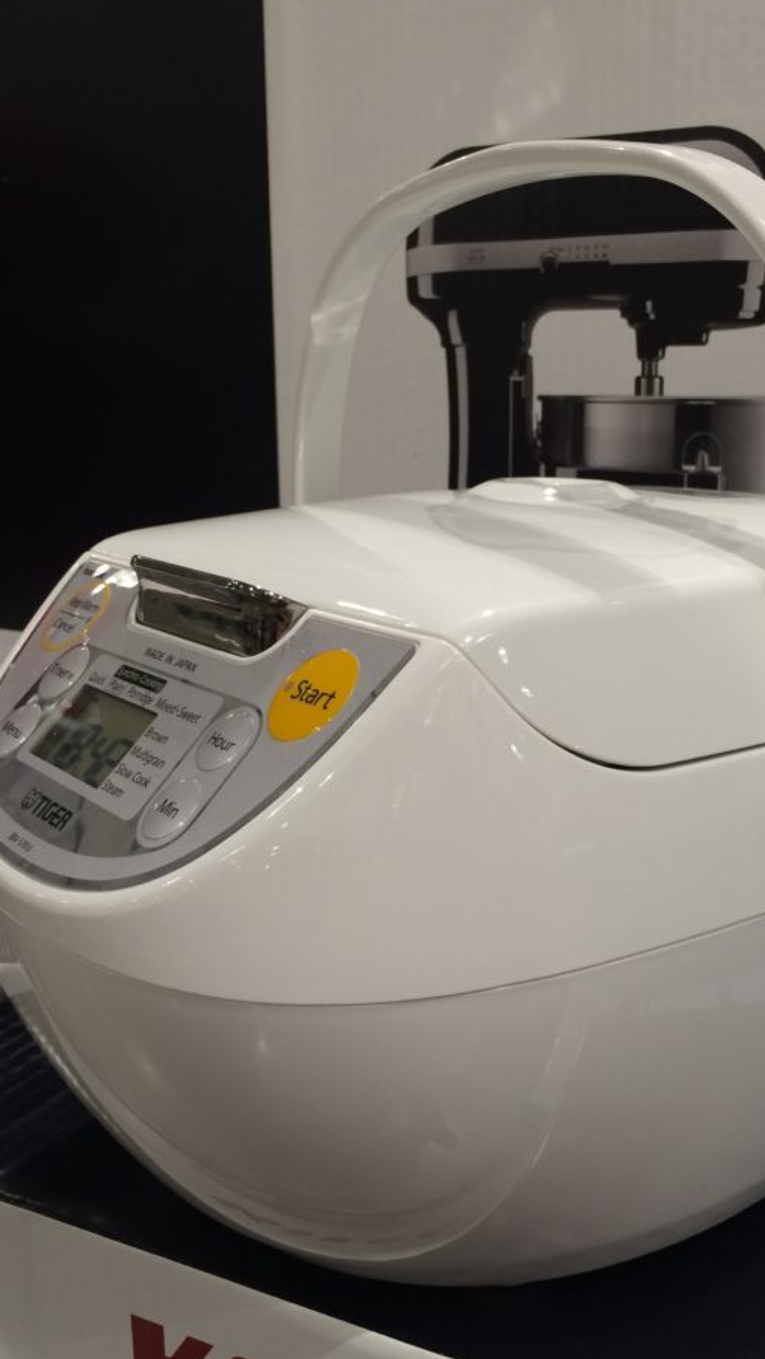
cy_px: 662
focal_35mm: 36
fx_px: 1298
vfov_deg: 55.3
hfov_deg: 32.6
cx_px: 491
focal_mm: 4.15
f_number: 2.2
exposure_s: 1/30
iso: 64
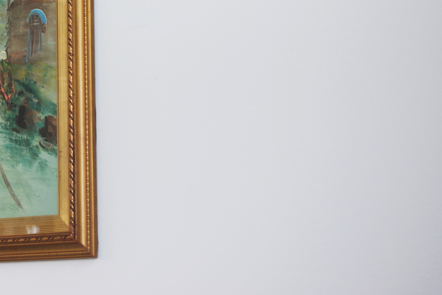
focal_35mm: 82
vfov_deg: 16.4
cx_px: 34
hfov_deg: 24.0
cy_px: 22
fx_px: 1007
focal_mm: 28.13
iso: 200
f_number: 4
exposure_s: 1/60
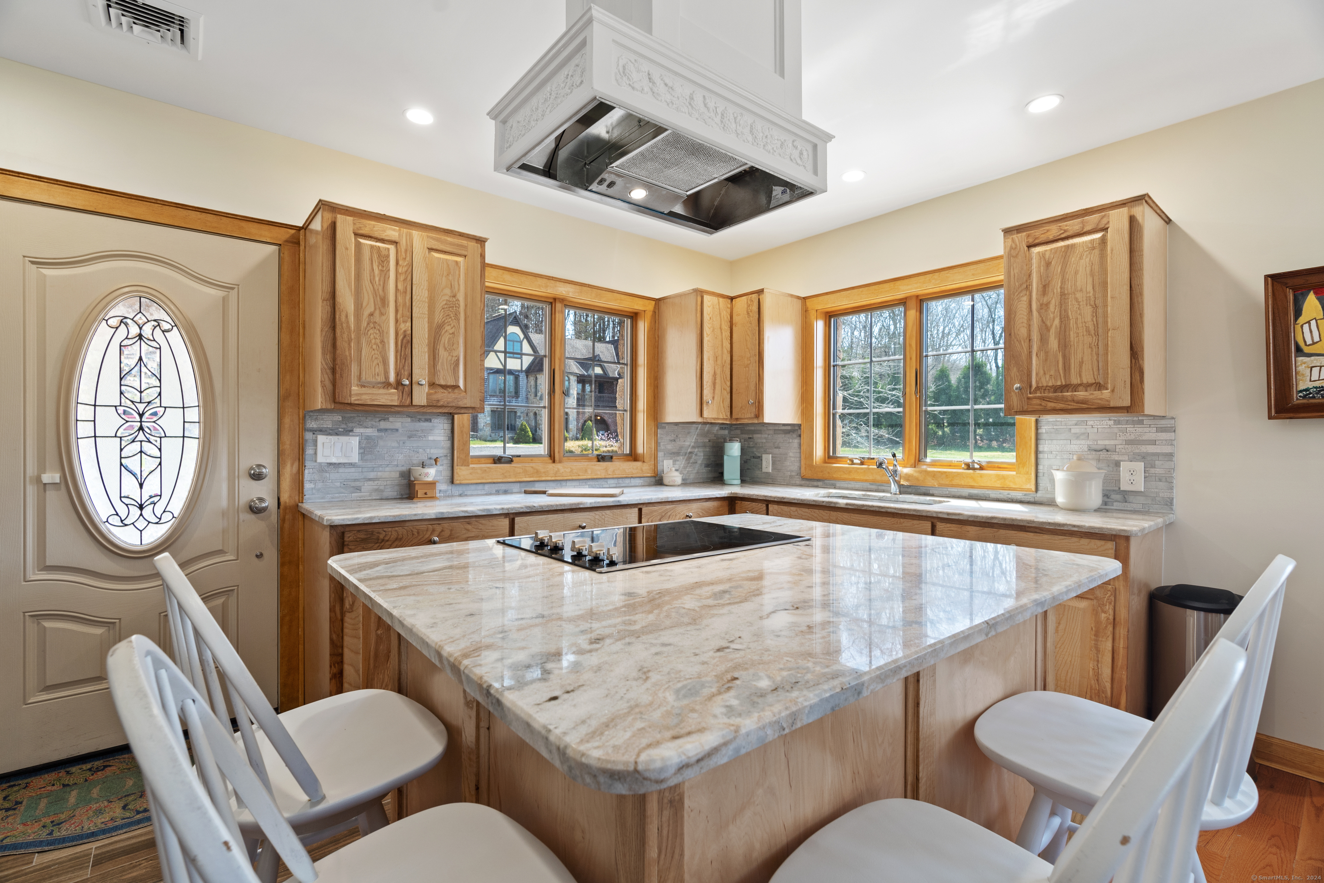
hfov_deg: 96.7
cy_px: 442
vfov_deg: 73.7
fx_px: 588
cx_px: 662
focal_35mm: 16
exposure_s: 1/6
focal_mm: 16
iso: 200
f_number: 7.1
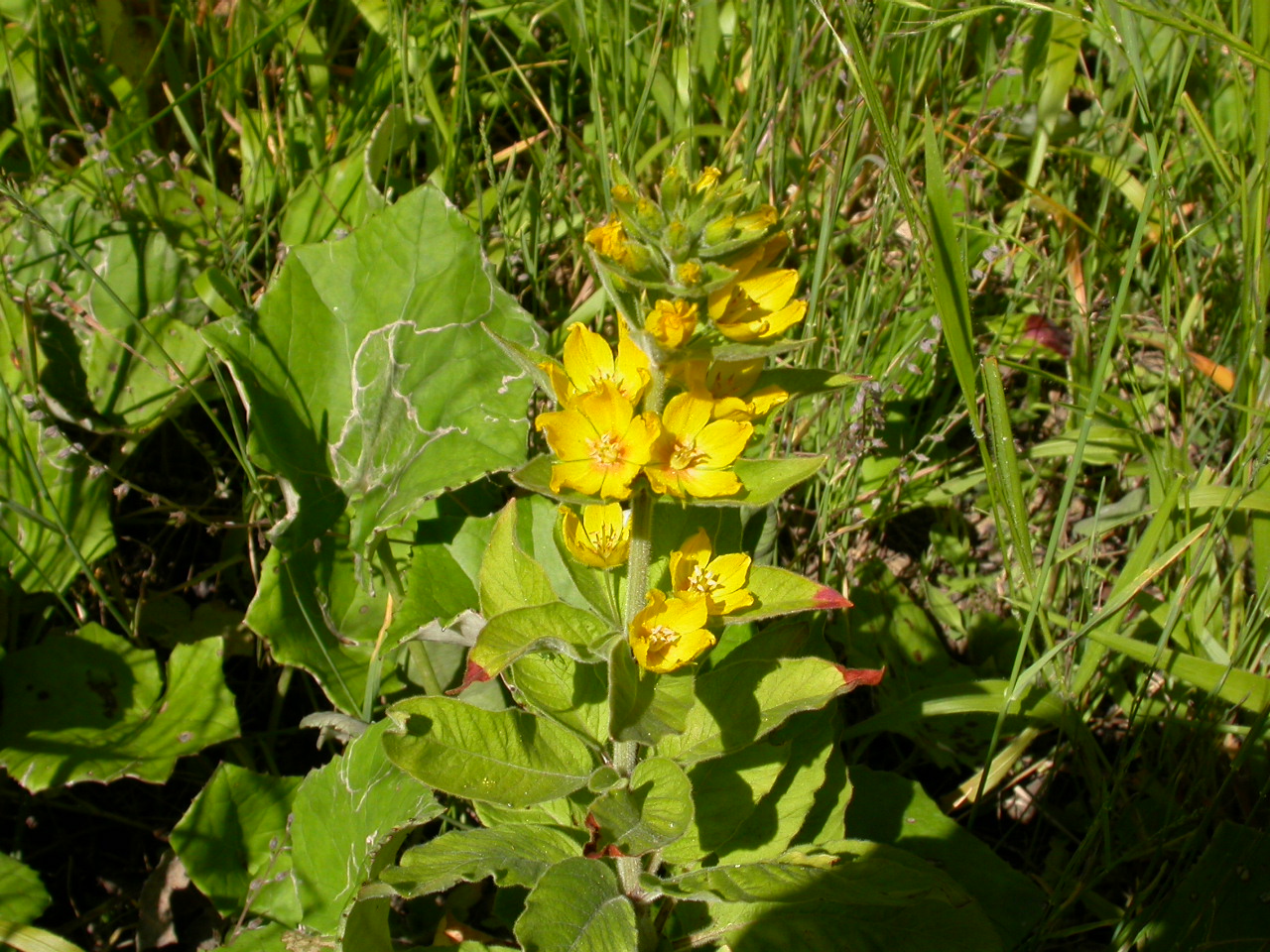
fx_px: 1908
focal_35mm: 52
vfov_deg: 28.0
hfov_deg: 36.8
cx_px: 635
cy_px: 476
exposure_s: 1/330
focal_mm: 10.9
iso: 100
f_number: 7.5
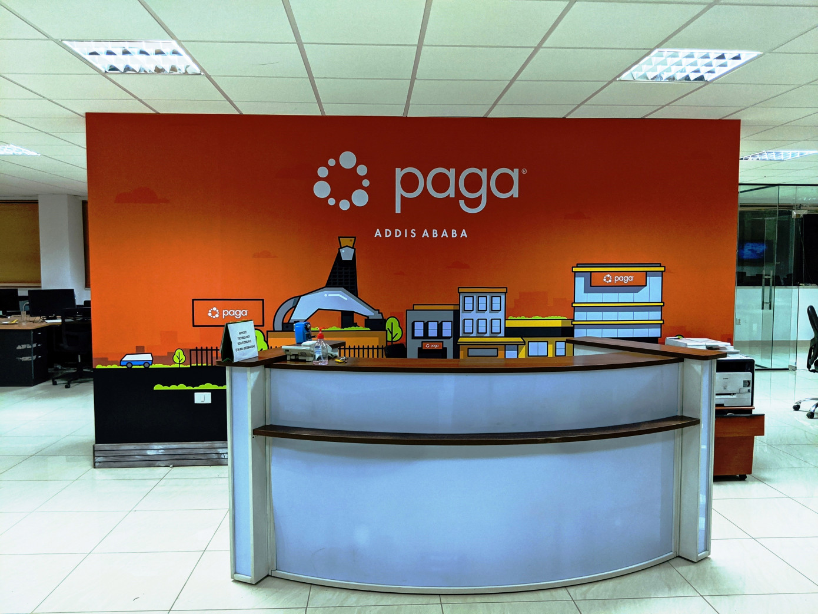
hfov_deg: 65.3
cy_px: 307
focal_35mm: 27
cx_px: 409
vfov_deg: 51.3
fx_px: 638
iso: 253
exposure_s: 1/100
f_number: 1.8
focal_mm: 4.44
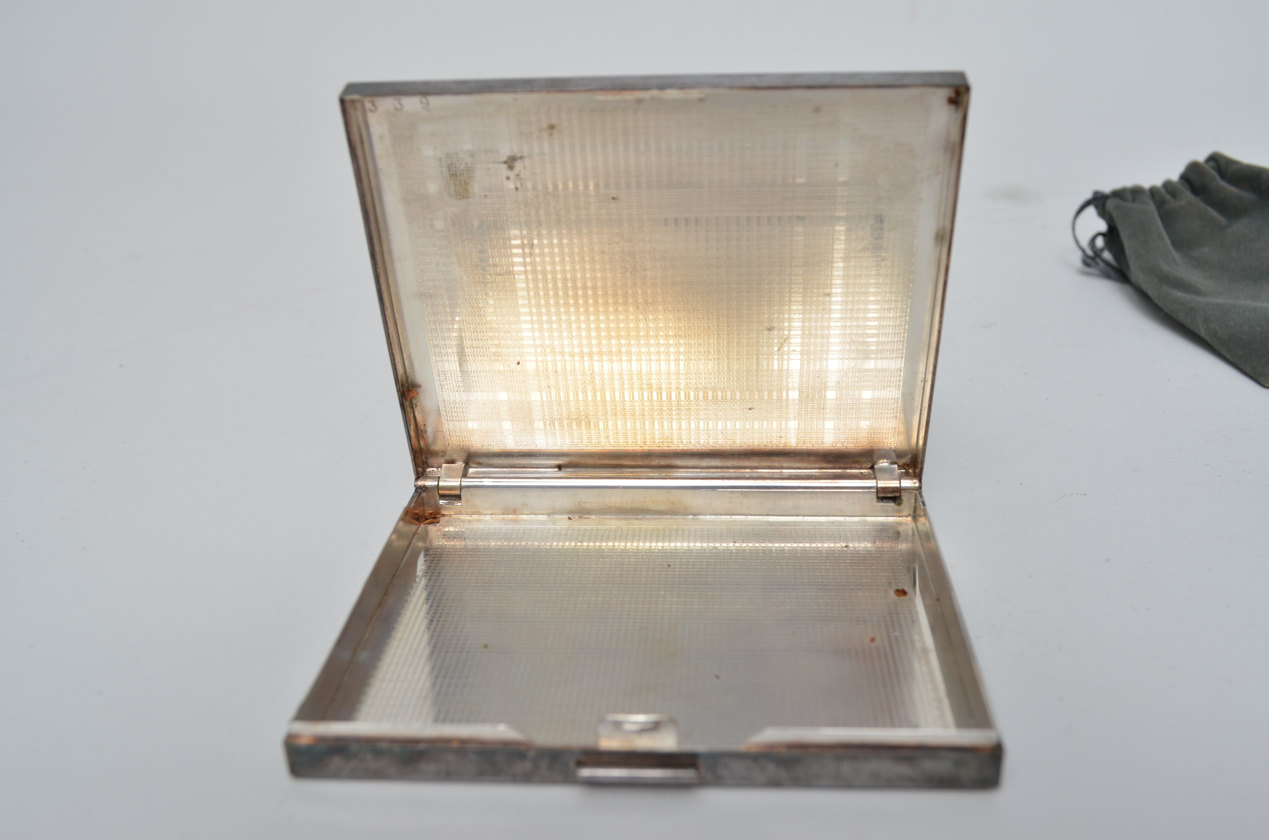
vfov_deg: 36.7
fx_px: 1266
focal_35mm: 36
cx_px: 634
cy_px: 420
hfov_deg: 53.2
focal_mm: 24
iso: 250
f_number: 8
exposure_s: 1/125
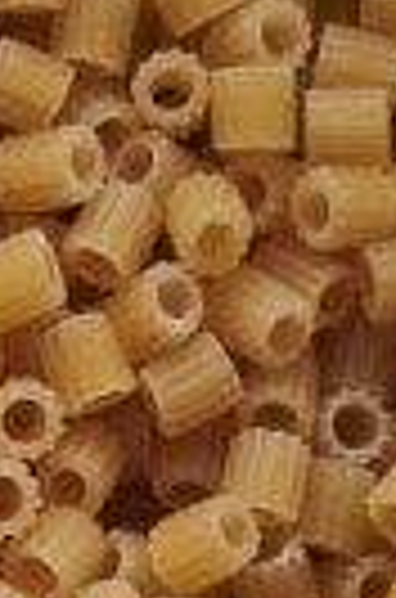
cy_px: 1142
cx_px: -1197
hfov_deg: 4.2
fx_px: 5009
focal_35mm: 302
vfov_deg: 6.7
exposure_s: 1/100
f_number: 8
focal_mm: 50
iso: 160
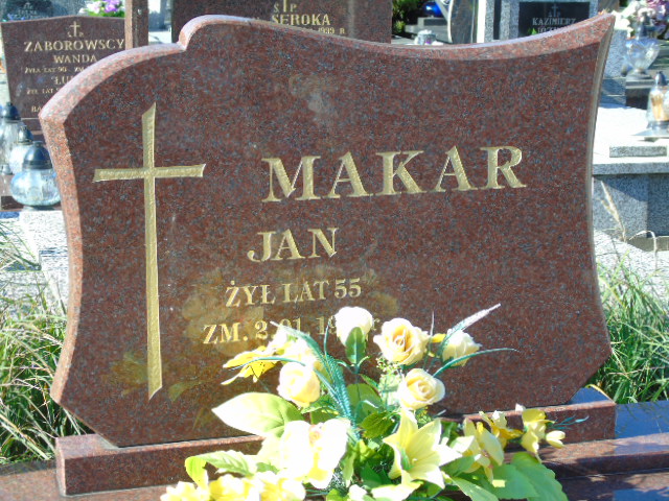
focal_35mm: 82
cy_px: 250
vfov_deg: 18.0
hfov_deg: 23.8
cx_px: 334
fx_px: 1585
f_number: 4.1
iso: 80
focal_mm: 15
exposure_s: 1/160
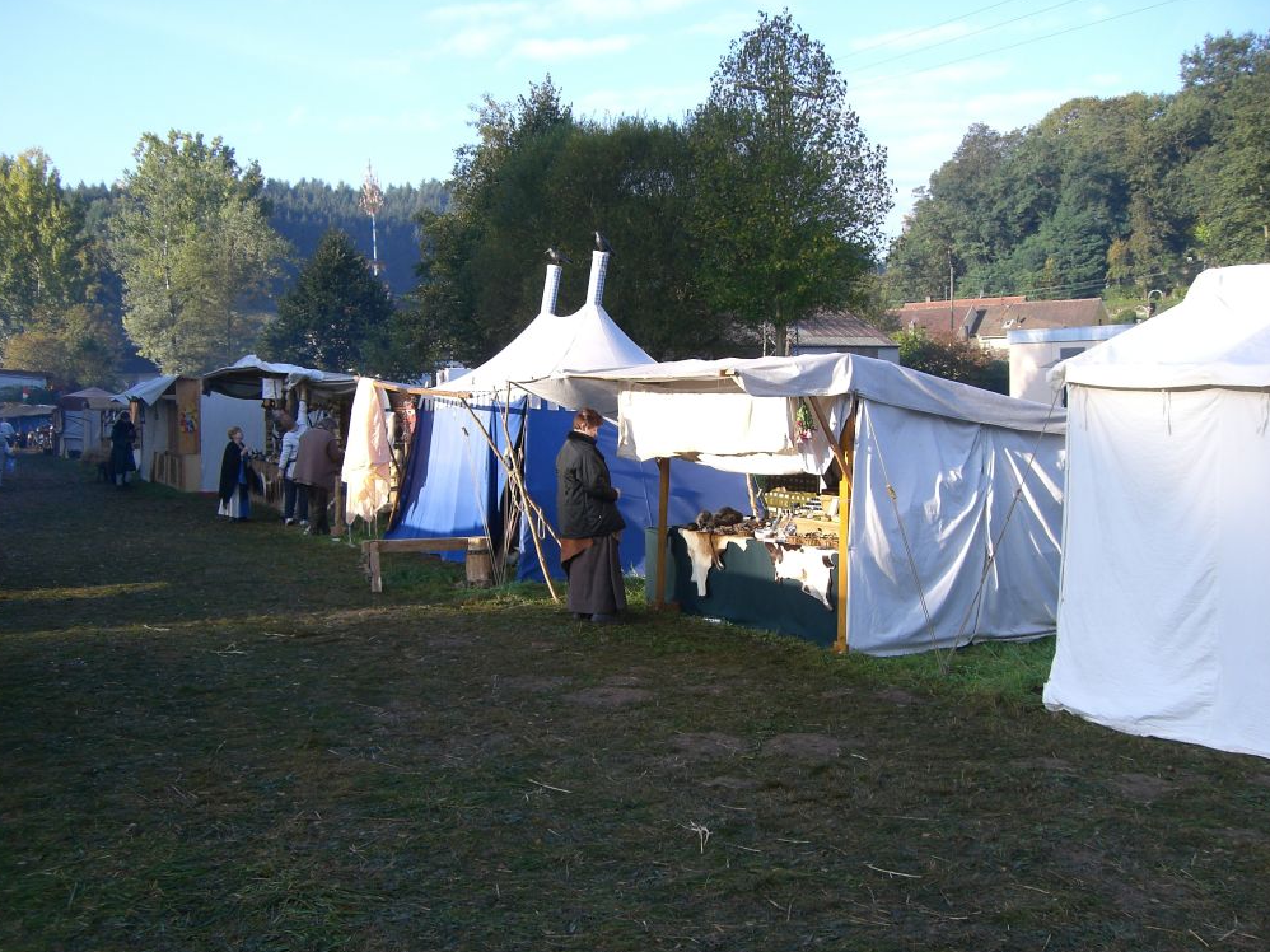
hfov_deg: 47.9
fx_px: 1430
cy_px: 482
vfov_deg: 36.8
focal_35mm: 39
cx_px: 634
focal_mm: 6.2
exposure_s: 1/320
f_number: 2.7
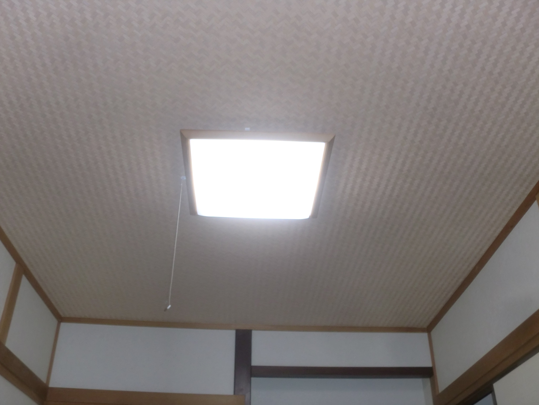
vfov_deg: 40.7
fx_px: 545
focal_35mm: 35
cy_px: 202
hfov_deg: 52.6
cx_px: 270
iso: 160
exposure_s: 1/60
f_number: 3.1
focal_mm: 6.3
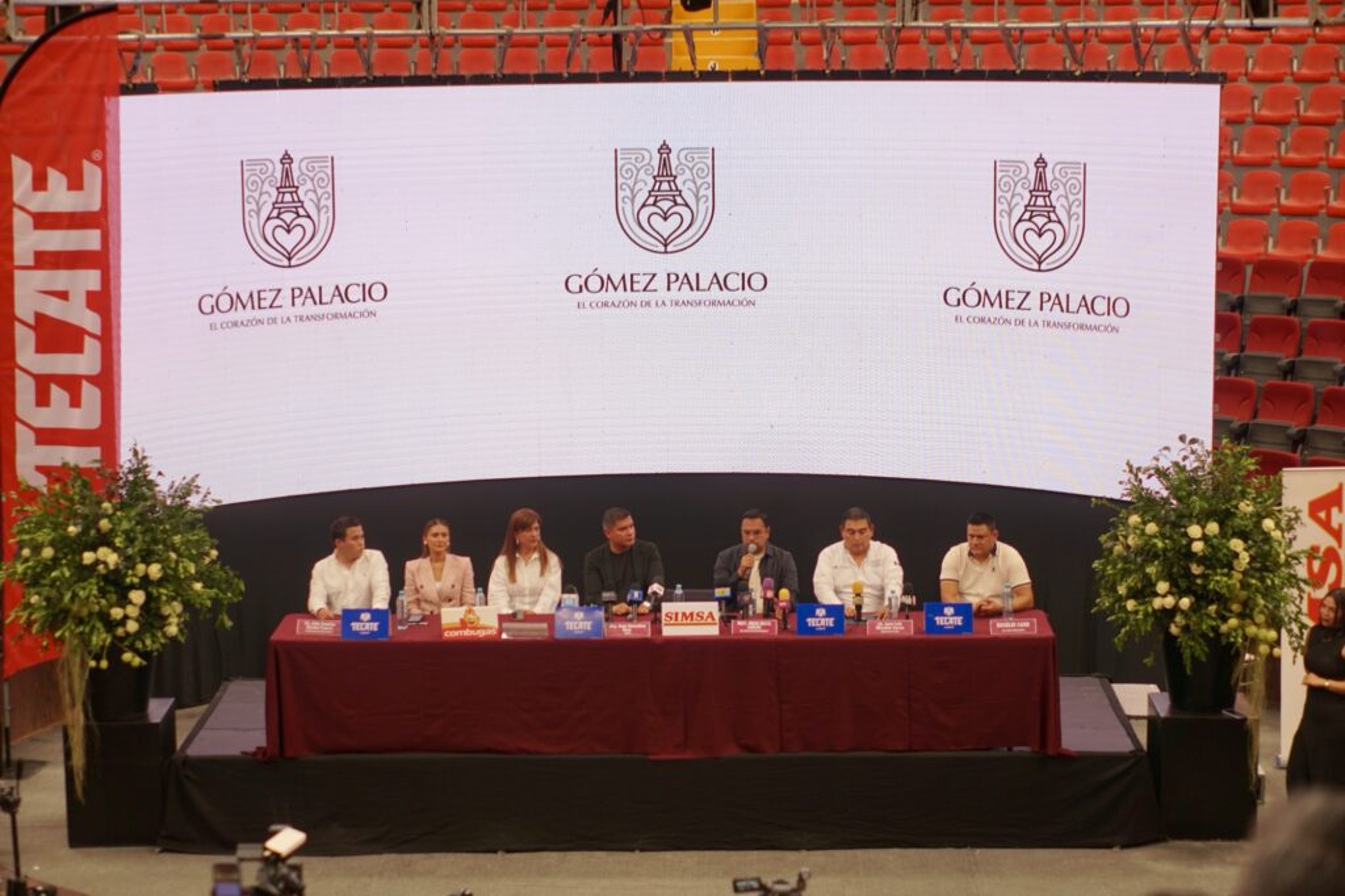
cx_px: 672
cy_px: 448
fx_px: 2801
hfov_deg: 27.0
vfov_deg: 18.2
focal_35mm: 75
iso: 160
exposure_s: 1/160
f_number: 2
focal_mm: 50
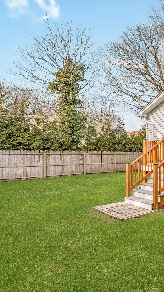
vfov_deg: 78.7
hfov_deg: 40.7
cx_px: 177
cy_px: 142
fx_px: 178
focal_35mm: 23
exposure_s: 1/1000
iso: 100
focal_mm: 14
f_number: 5.6
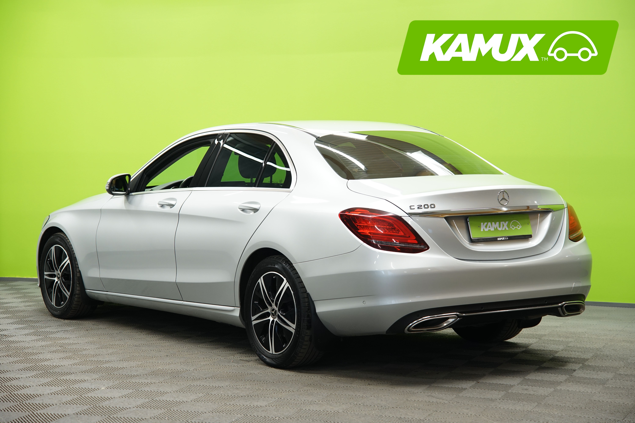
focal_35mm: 73
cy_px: 212
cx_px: 318
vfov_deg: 18.7
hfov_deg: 27.7
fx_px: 1288
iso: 500
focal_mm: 73
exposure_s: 1/15
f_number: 5
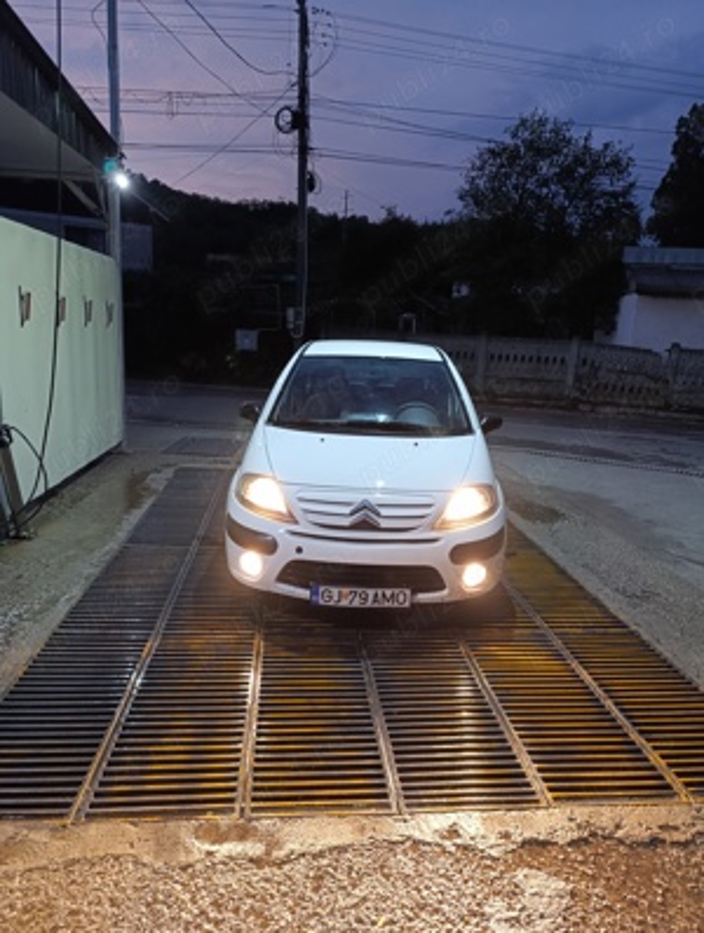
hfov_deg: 59.0
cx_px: 352
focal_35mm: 23
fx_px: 622
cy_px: 466
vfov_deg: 73.8
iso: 1250
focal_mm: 6.14
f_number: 1.6
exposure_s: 1/33.3
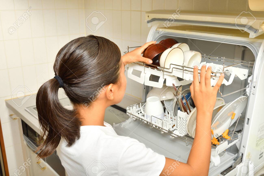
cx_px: 132
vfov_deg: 36.9
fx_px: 264
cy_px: 88
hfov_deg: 53.1
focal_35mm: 36
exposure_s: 1/320
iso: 200
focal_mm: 24
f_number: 8
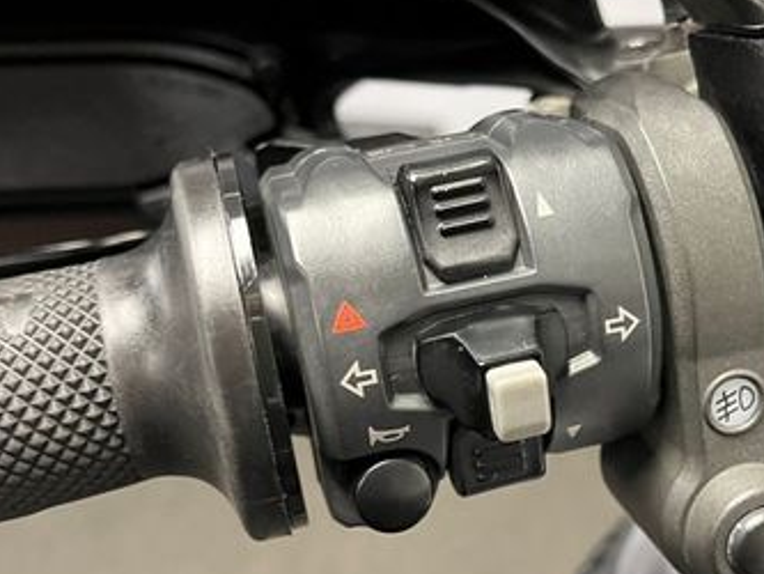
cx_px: 454
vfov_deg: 29.1
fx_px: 1104
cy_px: 278
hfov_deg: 38.0
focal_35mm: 50
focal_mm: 5.1
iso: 400
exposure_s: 1/33
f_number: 1.6
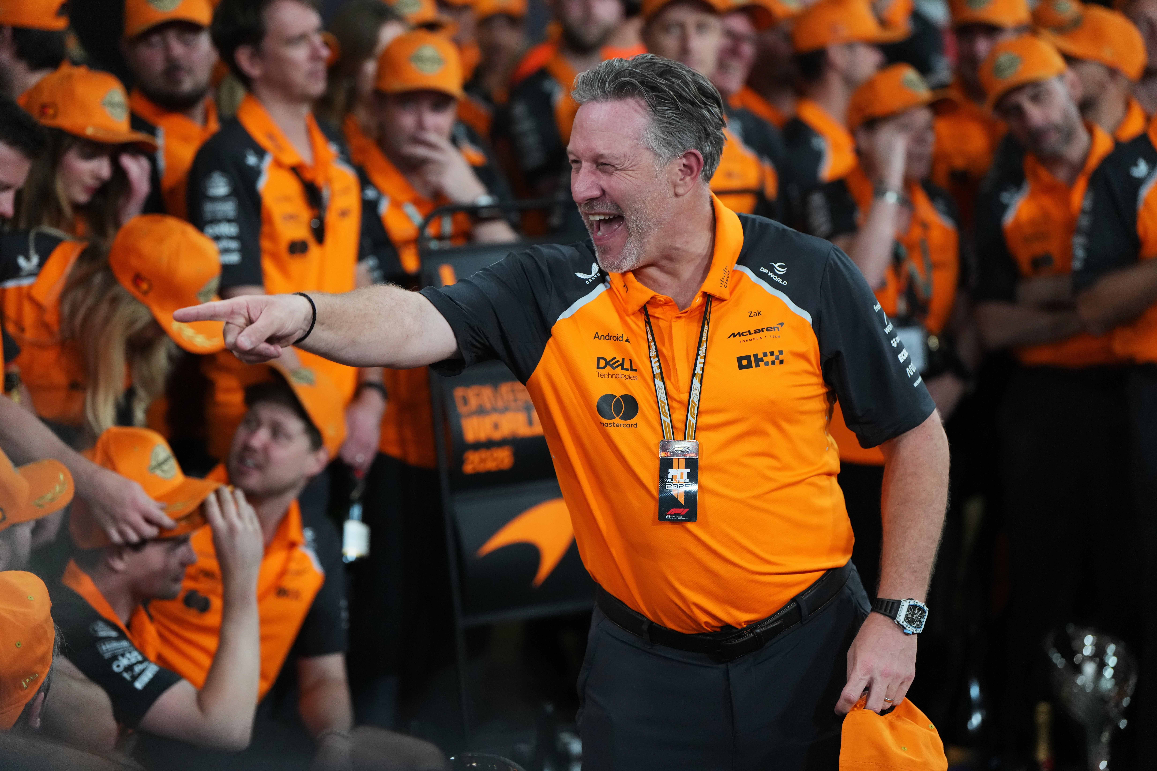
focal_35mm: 122
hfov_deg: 16.8
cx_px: 578
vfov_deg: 11.2
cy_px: 386
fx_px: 3921
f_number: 2.8
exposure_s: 1/1600
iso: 3200
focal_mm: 122
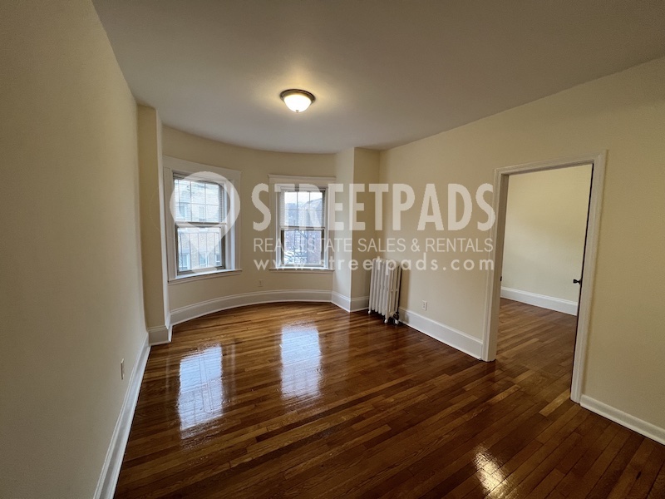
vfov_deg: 89.9
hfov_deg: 106.2
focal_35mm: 13
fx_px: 250
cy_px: 250
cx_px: 332
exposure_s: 1/120
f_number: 1.8
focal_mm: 1.57
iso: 160
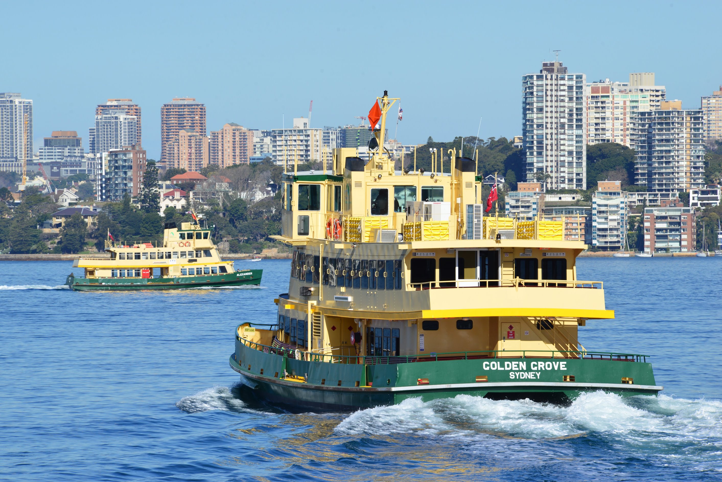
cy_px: 241
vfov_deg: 5.1
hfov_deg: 7.6
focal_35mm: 270
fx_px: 5416
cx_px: 361
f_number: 14
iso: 250
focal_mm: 270
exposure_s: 1/250
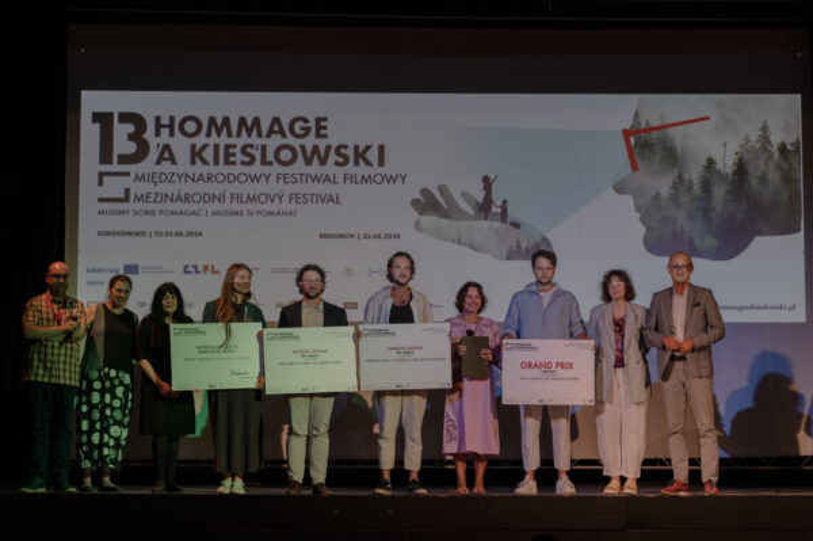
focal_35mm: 85
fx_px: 1918
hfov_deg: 23.9
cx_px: 406
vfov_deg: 16.0
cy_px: 270
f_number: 2.5
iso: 200
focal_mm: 85
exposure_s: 1/80
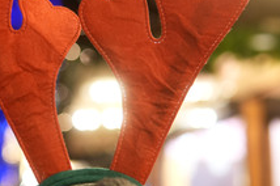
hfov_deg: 21.4
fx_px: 738
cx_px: 95
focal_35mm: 95
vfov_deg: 14.4
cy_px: 84
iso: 640
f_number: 2
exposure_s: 1/60
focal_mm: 30
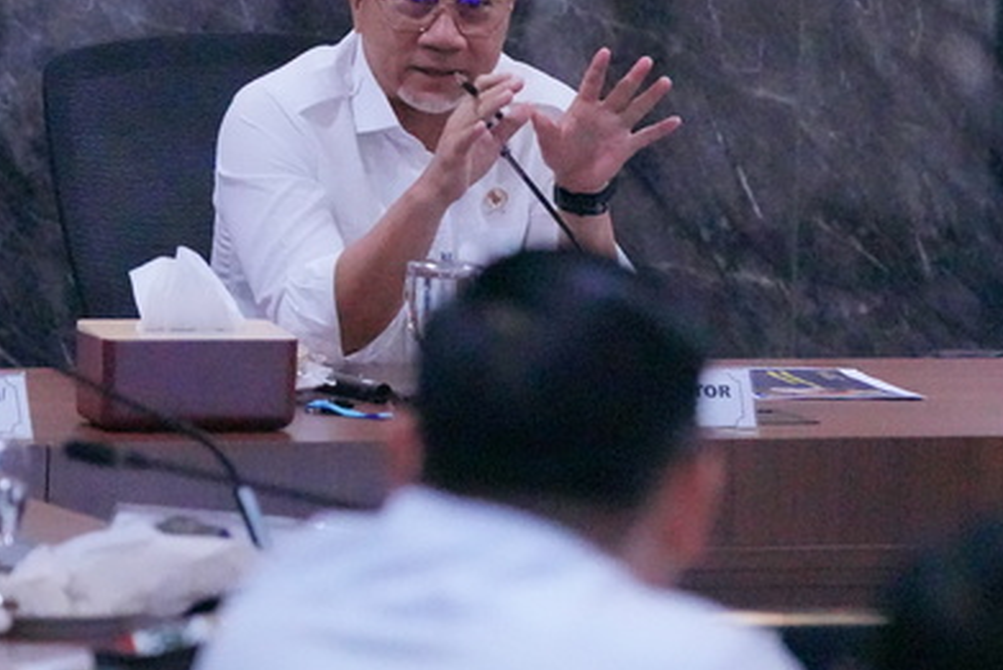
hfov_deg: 5.6
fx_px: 10256
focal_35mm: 368
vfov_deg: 3.7
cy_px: 40
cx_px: 593
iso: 20000
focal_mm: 120
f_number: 3.2
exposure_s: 1/2000
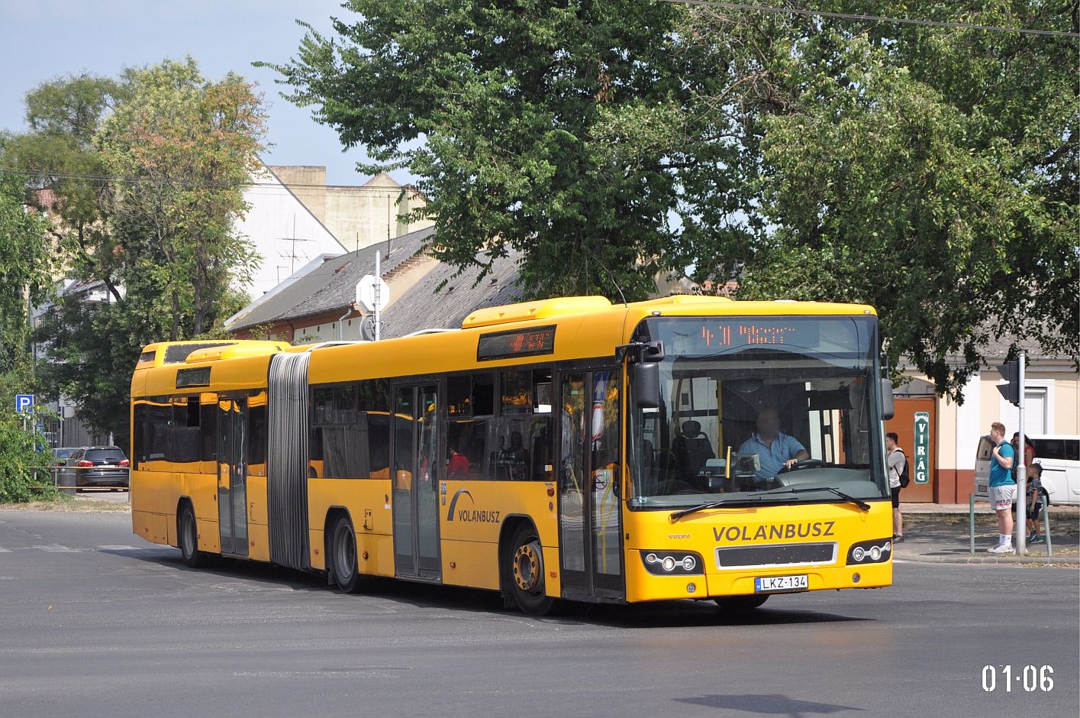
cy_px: 359
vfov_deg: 18.1
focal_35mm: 75
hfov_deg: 27.0
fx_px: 2247
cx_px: 540
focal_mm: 50
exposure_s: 1/1250
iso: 400
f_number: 5
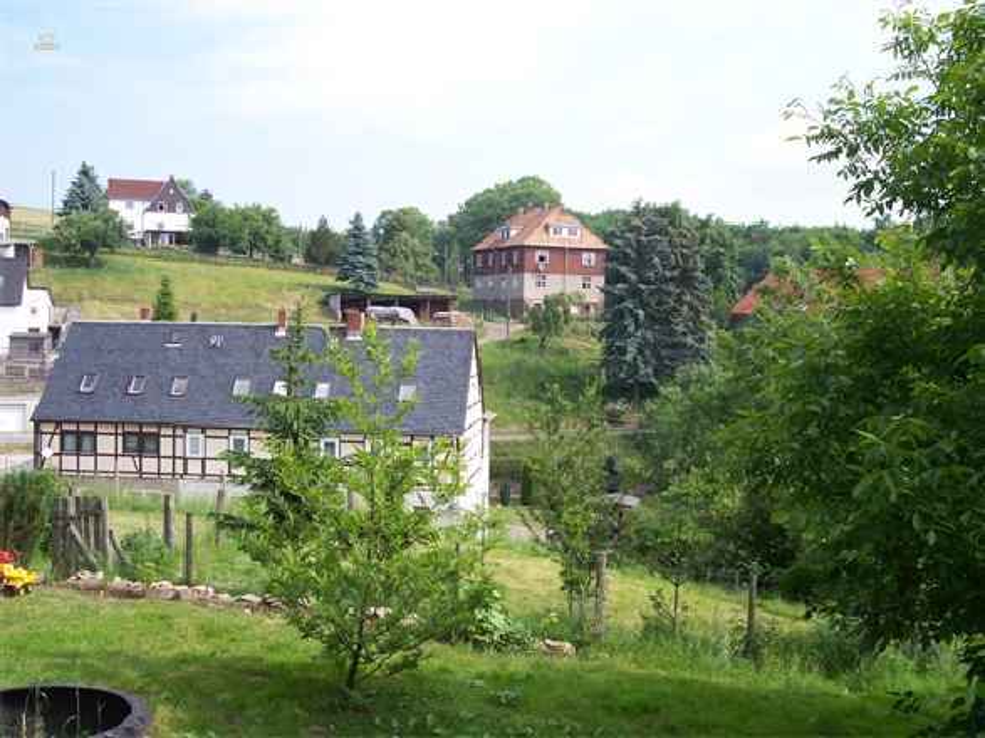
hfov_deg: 49.0
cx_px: 492
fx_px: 1081
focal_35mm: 38
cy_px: 369
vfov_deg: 37.7
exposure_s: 1/350
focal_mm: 8
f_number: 4.8
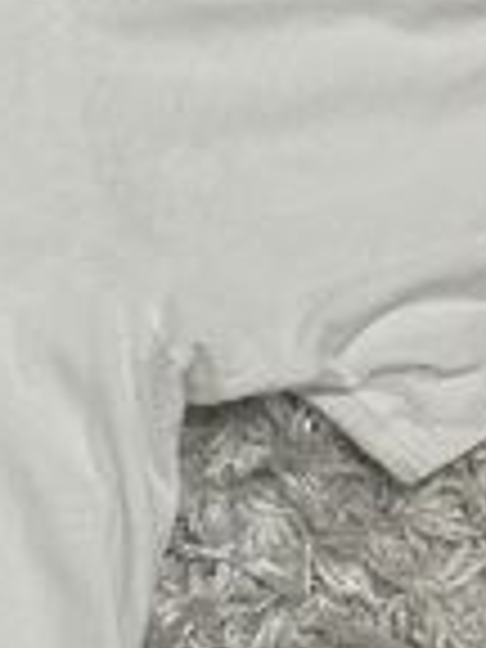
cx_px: -657
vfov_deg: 14.8
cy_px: 436
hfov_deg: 9.9
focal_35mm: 133
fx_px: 2490
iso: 200
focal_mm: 6.86
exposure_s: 1/121
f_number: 1.78
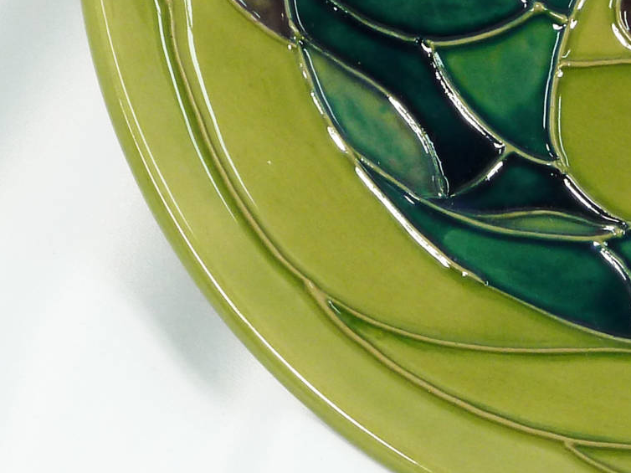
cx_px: 709
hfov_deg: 6.1
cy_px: -102
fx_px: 5941
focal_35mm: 326
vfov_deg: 4.5
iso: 125
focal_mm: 15.8
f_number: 4.3
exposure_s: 1/50
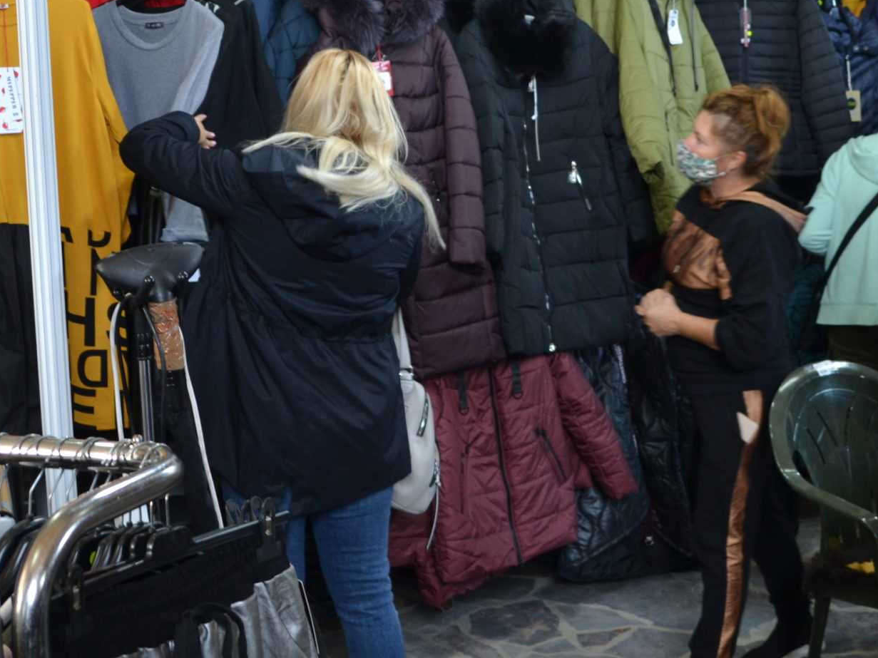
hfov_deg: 35.5
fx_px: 1370
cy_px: 251
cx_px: 395
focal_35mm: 54
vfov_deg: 26.9
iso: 400
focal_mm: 18
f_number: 3.5
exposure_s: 1/40
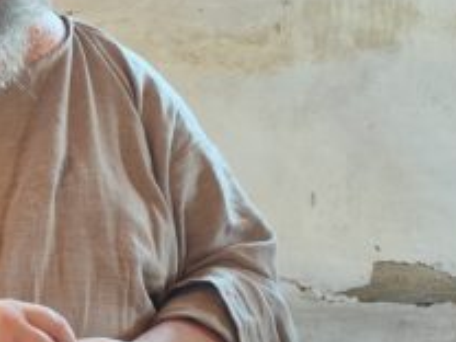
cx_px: -145
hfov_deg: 20.8
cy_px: 307
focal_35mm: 85
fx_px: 1120
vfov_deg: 17.1
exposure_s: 1/33.3
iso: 320
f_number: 1.65
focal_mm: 6.19
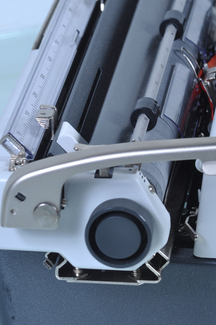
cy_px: 111
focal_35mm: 232
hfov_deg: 5.9
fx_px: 2090
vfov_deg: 8.9
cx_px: 133
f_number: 16
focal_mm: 105
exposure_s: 1/160
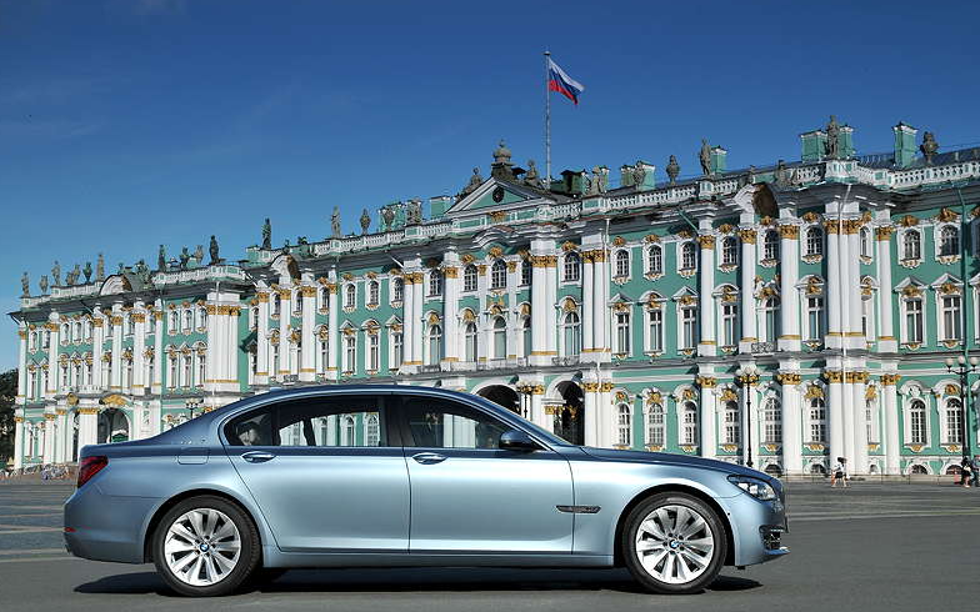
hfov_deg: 37.2
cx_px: 491
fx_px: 1456
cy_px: 307
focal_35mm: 55
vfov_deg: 23.8
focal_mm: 35
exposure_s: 1/500
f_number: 9.5
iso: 200
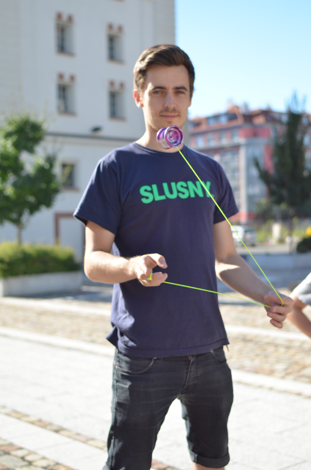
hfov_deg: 25.6
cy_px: 235
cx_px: 156
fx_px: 683
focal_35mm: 52
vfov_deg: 37.9
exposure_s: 1/2000
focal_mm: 35
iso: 200
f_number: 2.5
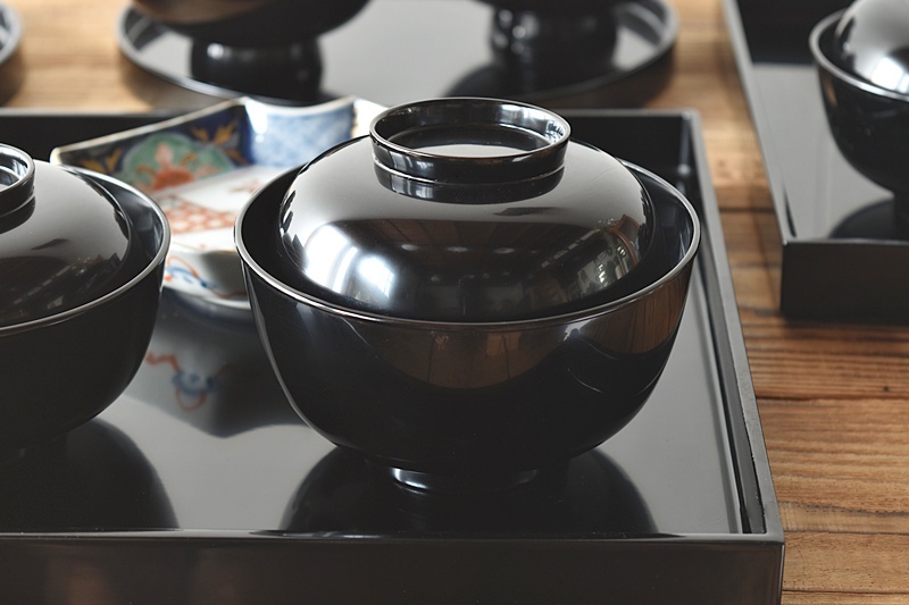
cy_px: 302
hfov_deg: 24.6
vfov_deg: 16.5
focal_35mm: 82
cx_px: 454
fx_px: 2083
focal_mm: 55
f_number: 5.6
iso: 160
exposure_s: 1
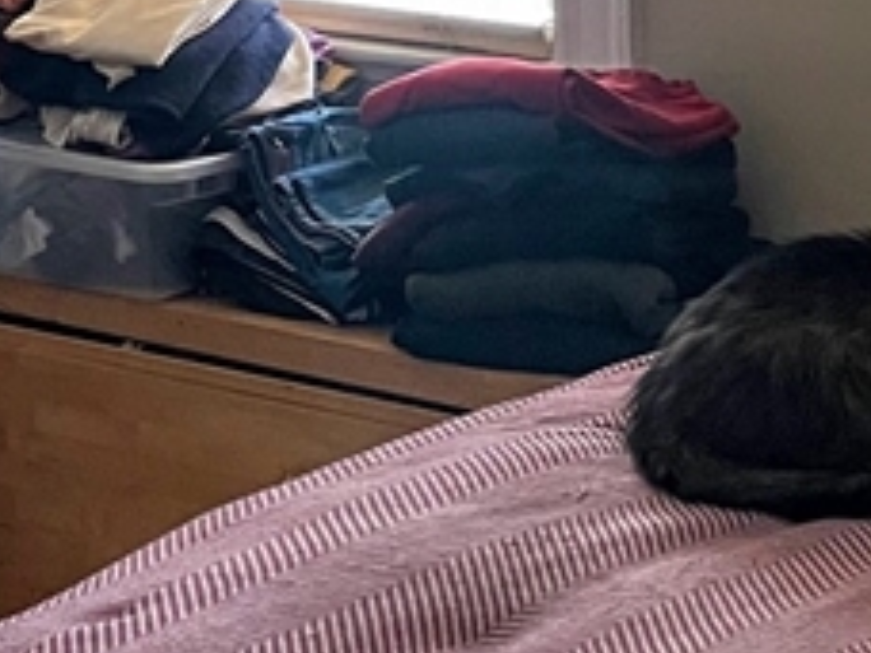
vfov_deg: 12.5
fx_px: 2944
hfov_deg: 16.8
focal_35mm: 117
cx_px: 424
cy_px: -11
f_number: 1.6
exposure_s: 1/60
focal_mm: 4.2
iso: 500
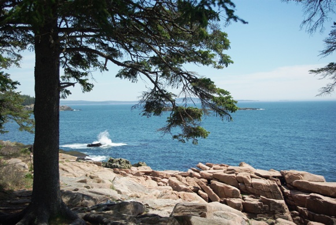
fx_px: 430
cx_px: 168
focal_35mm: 46
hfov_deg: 42.7
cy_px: 112
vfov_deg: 29.3
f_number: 4
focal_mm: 30.63
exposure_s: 1/2000
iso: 400
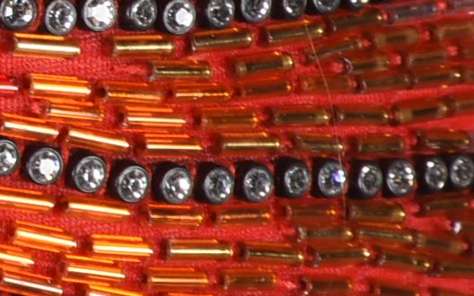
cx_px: -797
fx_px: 15670
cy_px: -36
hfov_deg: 1.7
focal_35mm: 1213
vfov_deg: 1.1
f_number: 13
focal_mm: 140
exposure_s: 1/125
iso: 320
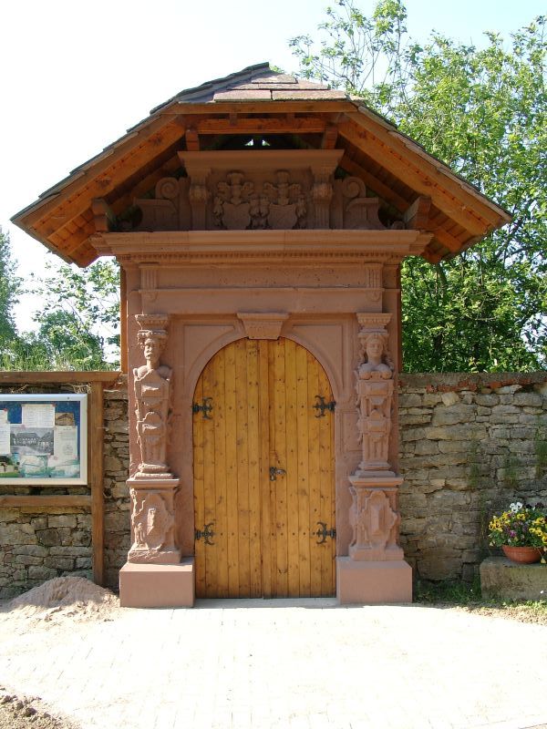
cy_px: 364
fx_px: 801
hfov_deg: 37.7
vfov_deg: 49.0
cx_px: 274
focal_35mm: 38
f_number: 4
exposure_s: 1/202
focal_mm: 8.02
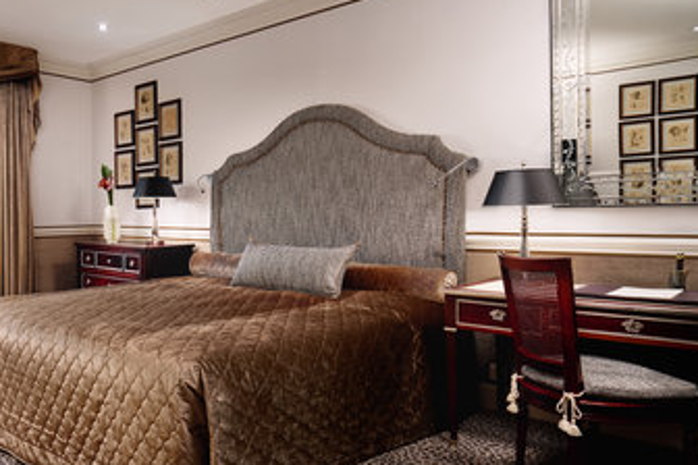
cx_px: 210
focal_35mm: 30
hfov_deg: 59.8
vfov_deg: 43.6
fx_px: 582
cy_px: 224
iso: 50
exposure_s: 1/250
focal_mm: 21
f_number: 16
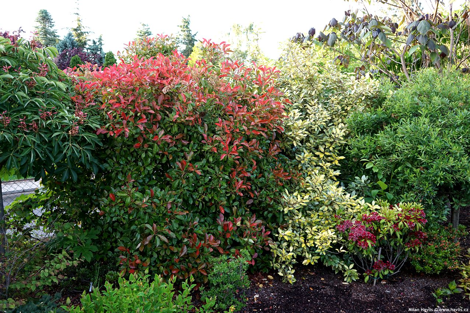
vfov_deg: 39.9
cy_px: 156
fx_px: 431
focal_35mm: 33
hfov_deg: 57.2
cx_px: 235
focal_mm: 33
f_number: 4
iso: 320
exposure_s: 1/160
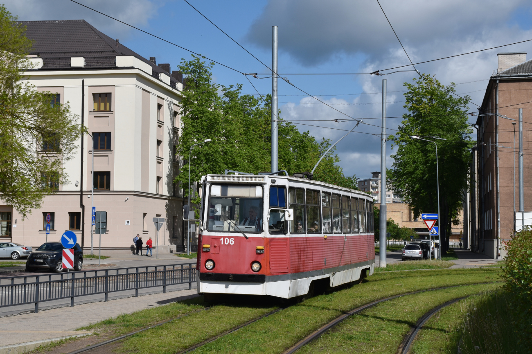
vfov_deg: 25.7
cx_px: 266
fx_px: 776
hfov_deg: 37.9
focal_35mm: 52
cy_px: 177
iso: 100
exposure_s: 1/800
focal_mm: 35
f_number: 8
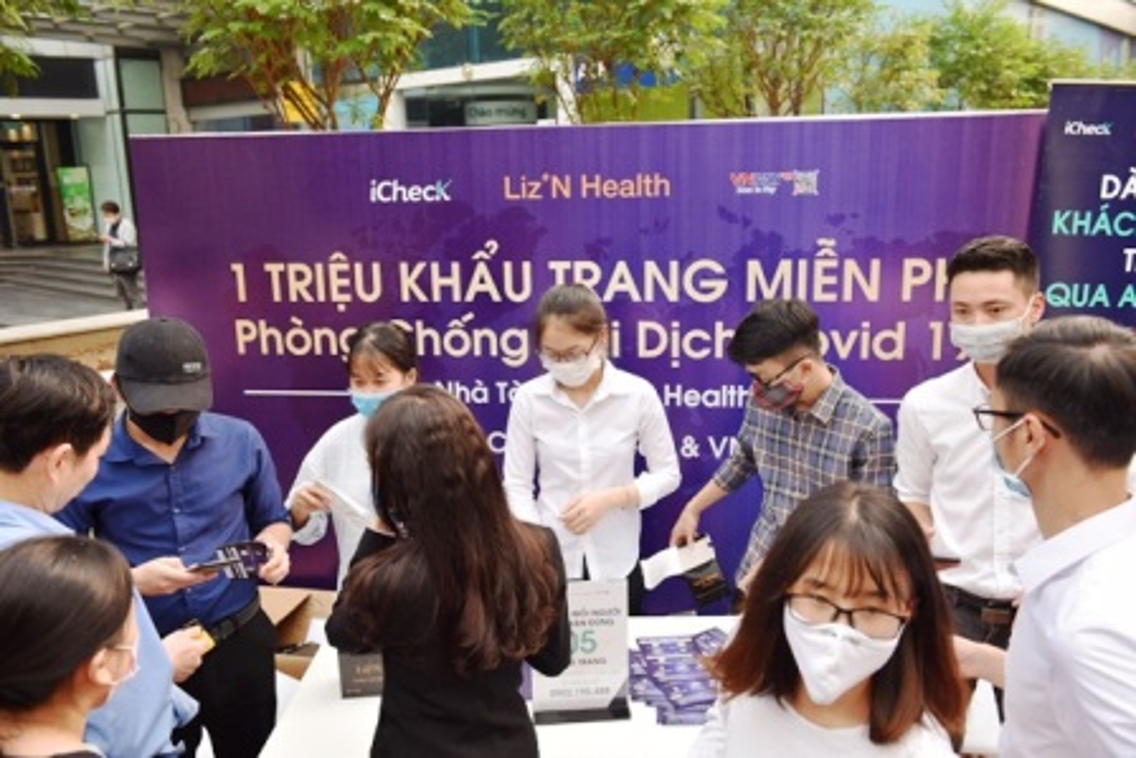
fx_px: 978
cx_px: 568
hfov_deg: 60.3
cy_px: 379
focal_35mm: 31
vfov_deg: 42.4
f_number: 4.5
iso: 400
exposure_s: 1/640
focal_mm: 31
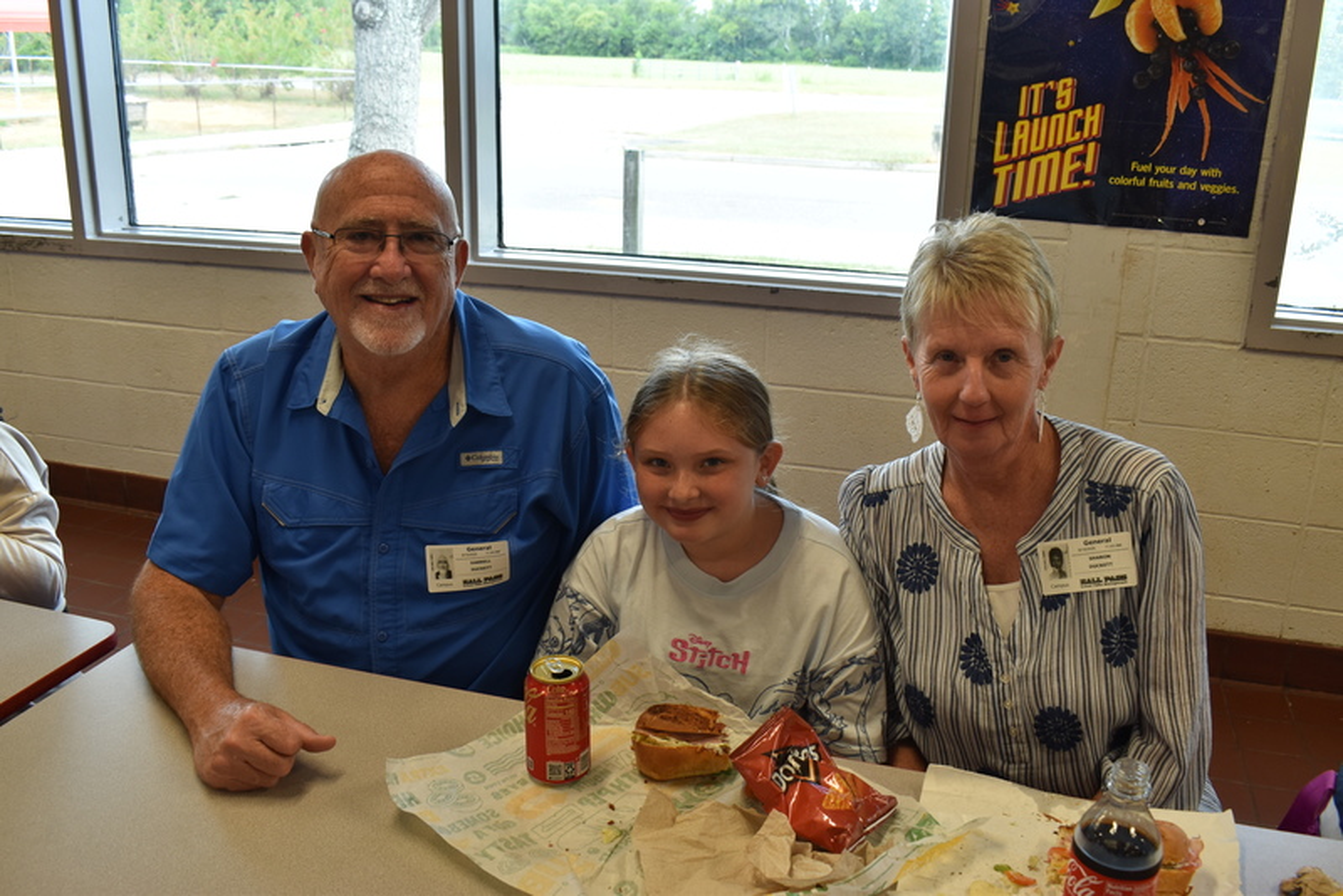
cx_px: 672
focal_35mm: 30
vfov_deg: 43.6
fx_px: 1120
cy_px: 448
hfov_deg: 61.9
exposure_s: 1/30
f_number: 7.1
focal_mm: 20
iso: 180
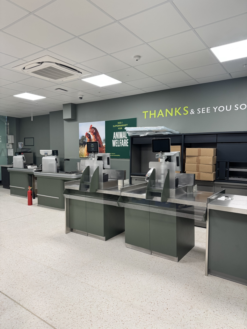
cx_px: 124
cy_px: 164
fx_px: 228
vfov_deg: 71.6
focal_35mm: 24
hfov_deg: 56.8
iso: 160
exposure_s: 1/71
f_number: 1.78
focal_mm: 6.76
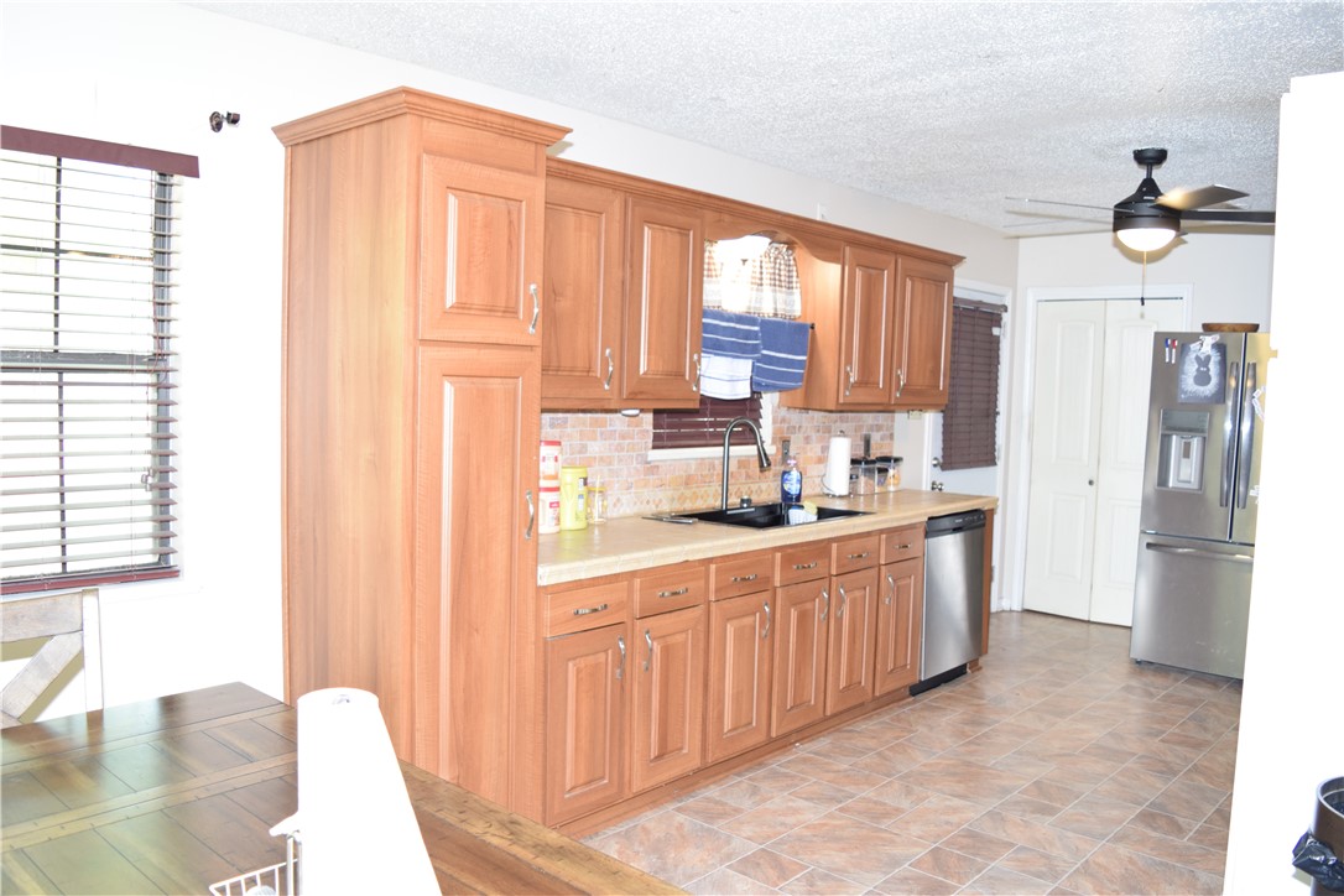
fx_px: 1008
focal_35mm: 27
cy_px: 448
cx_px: 672
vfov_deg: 47.9
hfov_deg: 67.4
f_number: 4
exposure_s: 1/60
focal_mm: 18
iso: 800
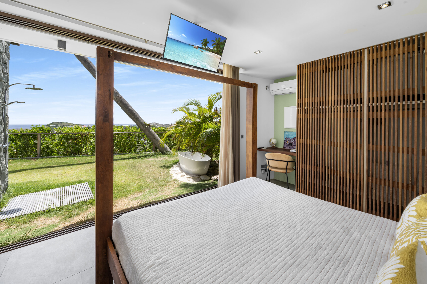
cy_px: 142
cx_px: 214
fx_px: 166
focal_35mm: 14
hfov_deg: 104.3
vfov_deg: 81.2
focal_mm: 14
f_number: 11
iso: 100
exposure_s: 1/20
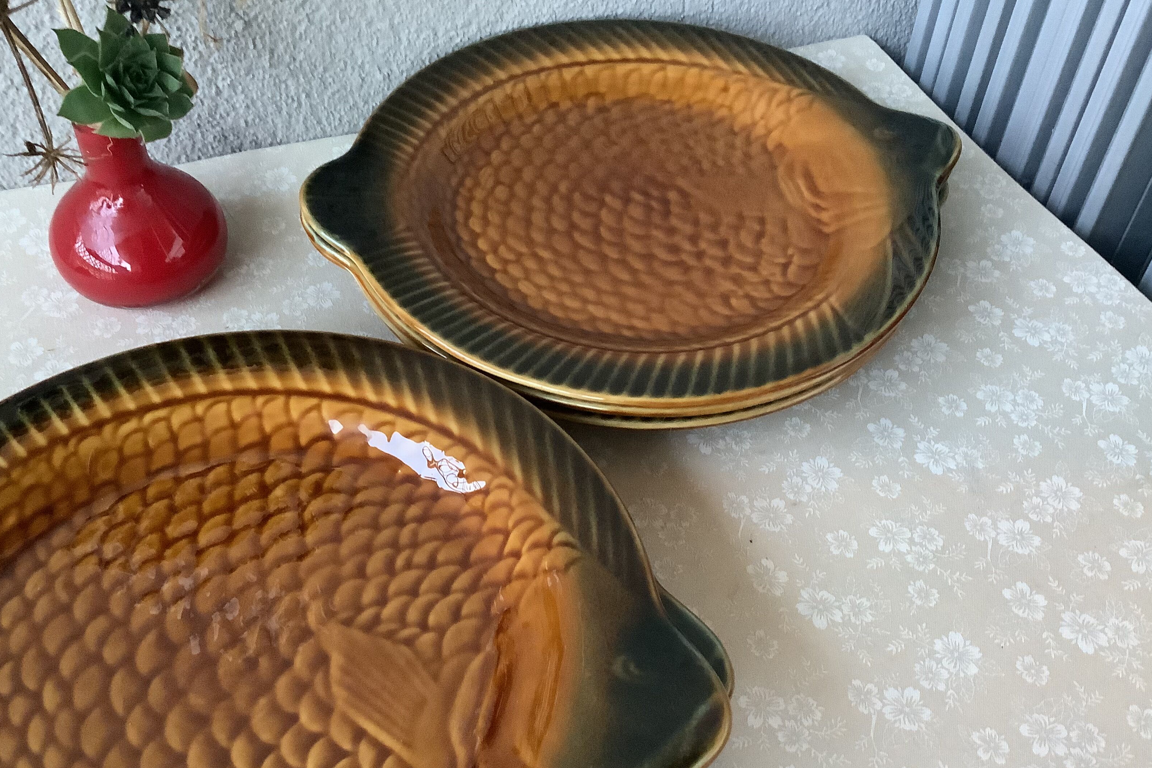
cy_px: 371
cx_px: 570
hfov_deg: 57.2
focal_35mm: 33
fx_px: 1056
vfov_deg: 40.0
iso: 500
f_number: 2.4
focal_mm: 3.3
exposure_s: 1/25
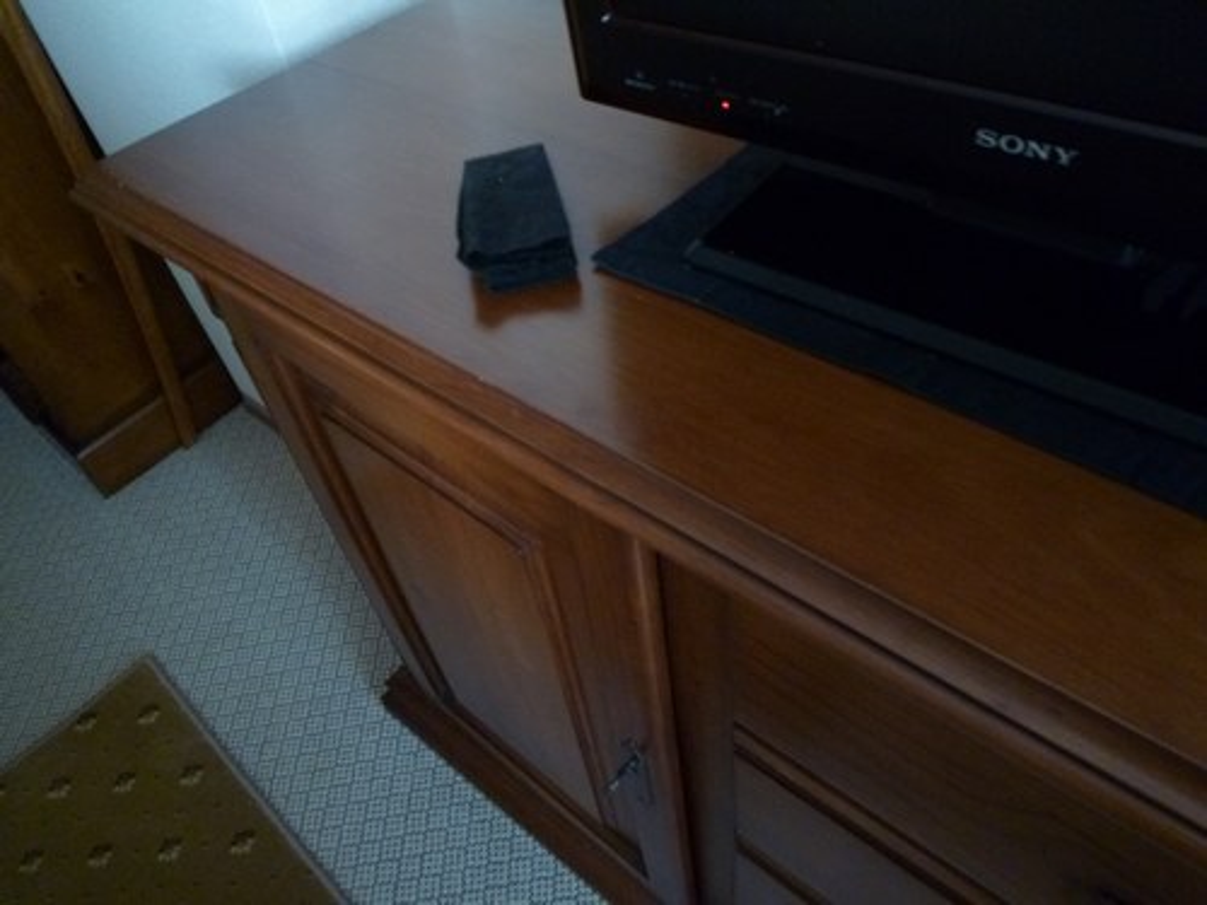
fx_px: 872
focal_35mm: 25
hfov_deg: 69.4
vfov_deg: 54.9
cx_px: 604
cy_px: 452
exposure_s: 1/4
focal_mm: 4.5
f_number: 2.8
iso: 400
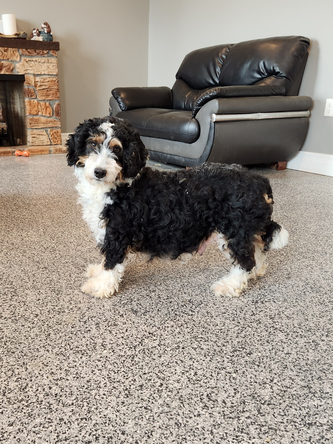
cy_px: 222
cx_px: 166
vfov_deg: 73.9
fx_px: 295
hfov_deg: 58.9
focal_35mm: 23
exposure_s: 1/120
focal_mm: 5.4
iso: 400
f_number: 1.8
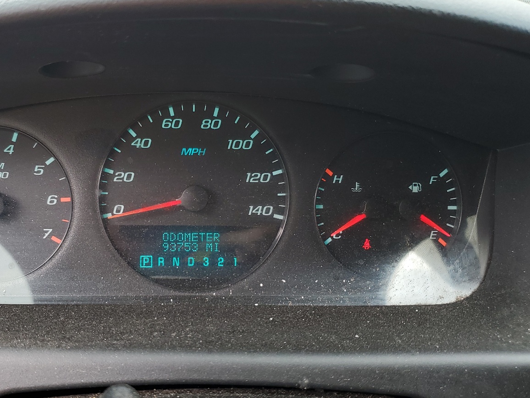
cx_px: 176
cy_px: 224
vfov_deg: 39.6
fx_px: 551
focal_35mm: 36
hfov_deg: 50.4
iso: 51
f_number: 1.5
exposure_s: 1/120
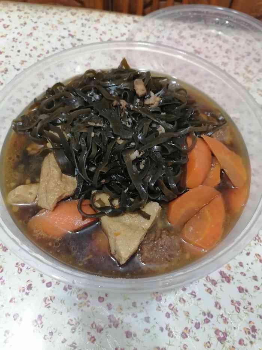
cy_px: 175
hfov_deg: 51.4
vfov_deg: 65.3
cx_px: 131
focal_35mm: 27
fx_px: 272
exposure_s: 1/33.3
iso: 250
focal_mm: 5.3
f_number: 1.8
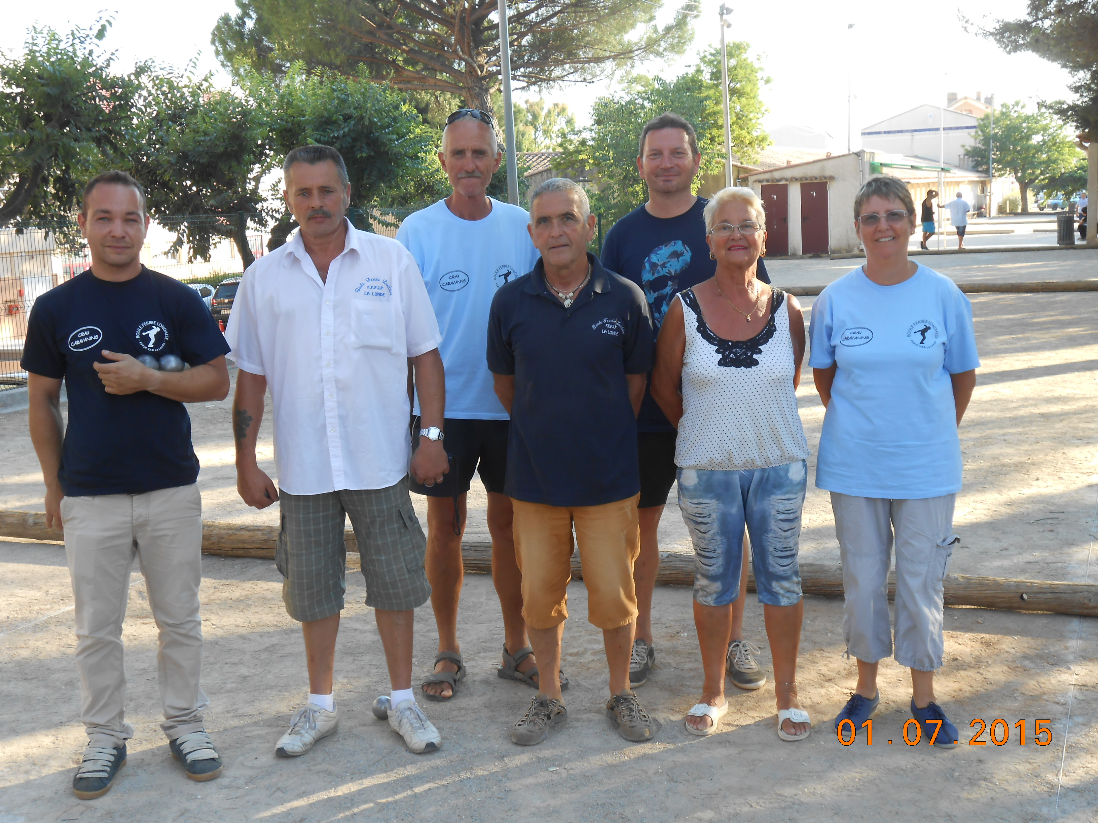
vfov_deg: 32.9
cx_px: 549
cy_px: 412
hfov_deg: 42.9
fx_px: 1396
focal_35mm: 44
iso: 80
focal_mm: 7.8
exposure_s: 1/60
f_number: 4.5
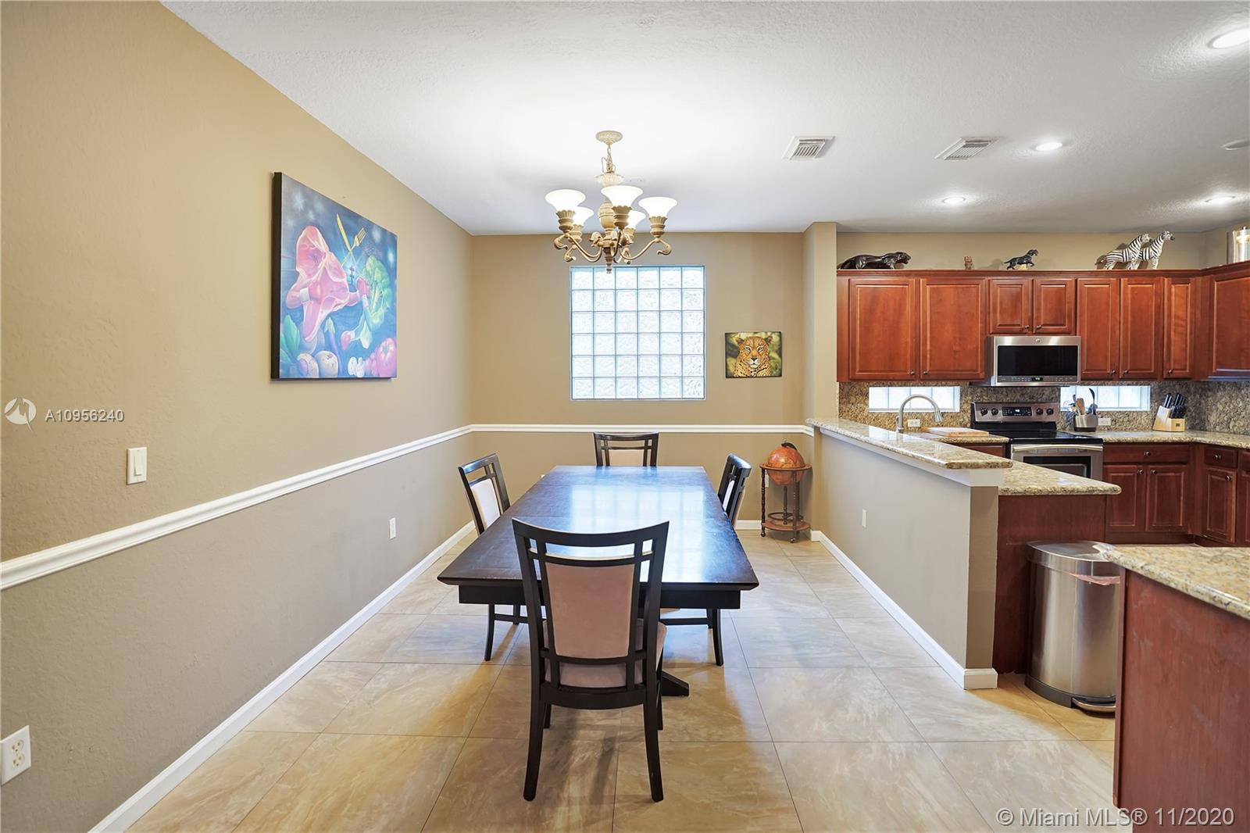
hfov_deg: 96.7
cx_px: 625
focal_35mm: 16
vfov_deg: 73.7
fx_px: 555
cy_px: 416
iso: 1600
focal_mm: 16
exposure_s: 1/125
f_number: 3.2
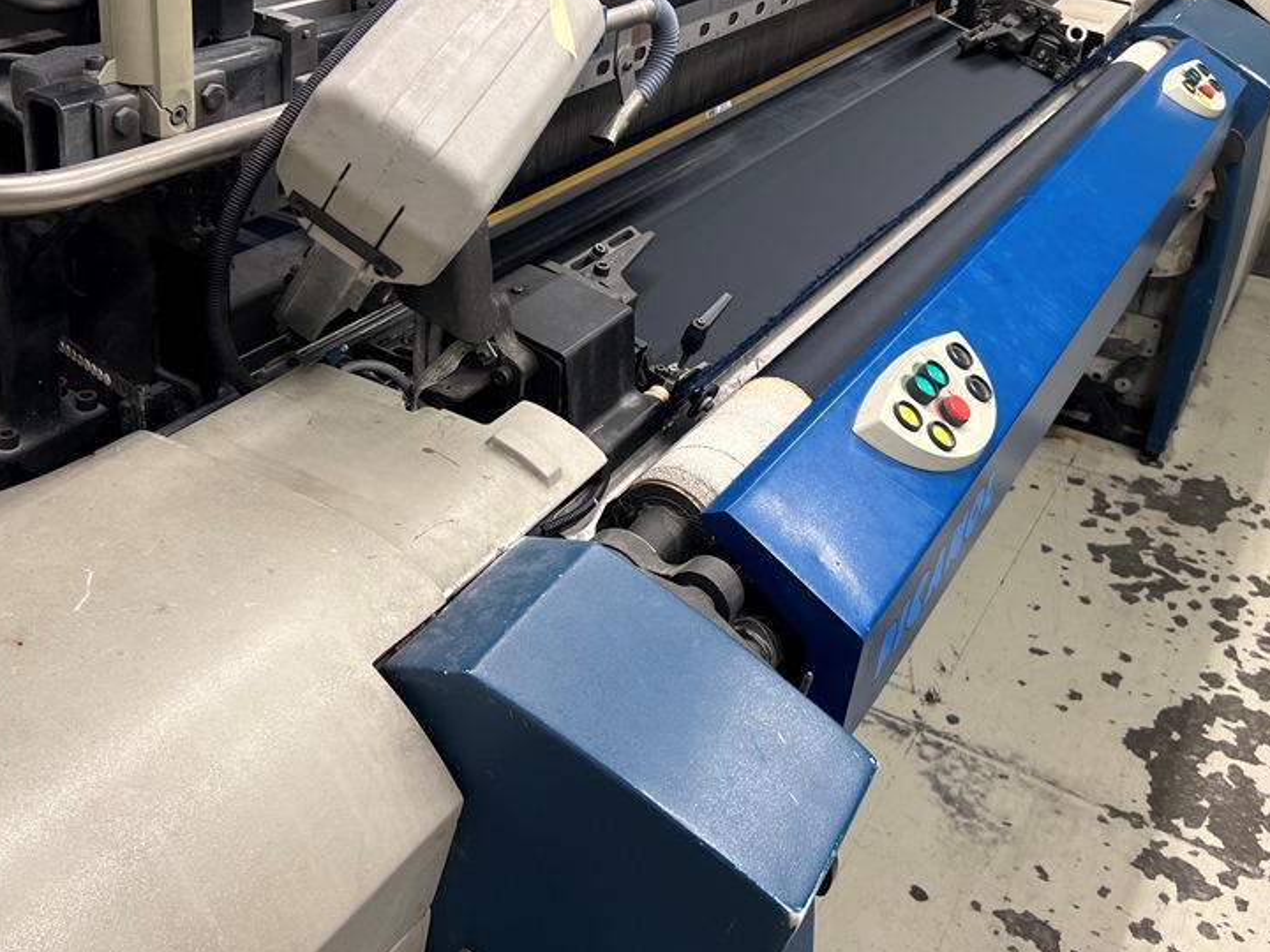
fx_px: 1357
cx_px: 631
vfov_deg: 38.2
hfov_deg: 50.1
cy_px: 310
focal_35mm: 37
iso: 64
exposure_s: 1/100
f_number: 1.5
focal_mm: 5.7
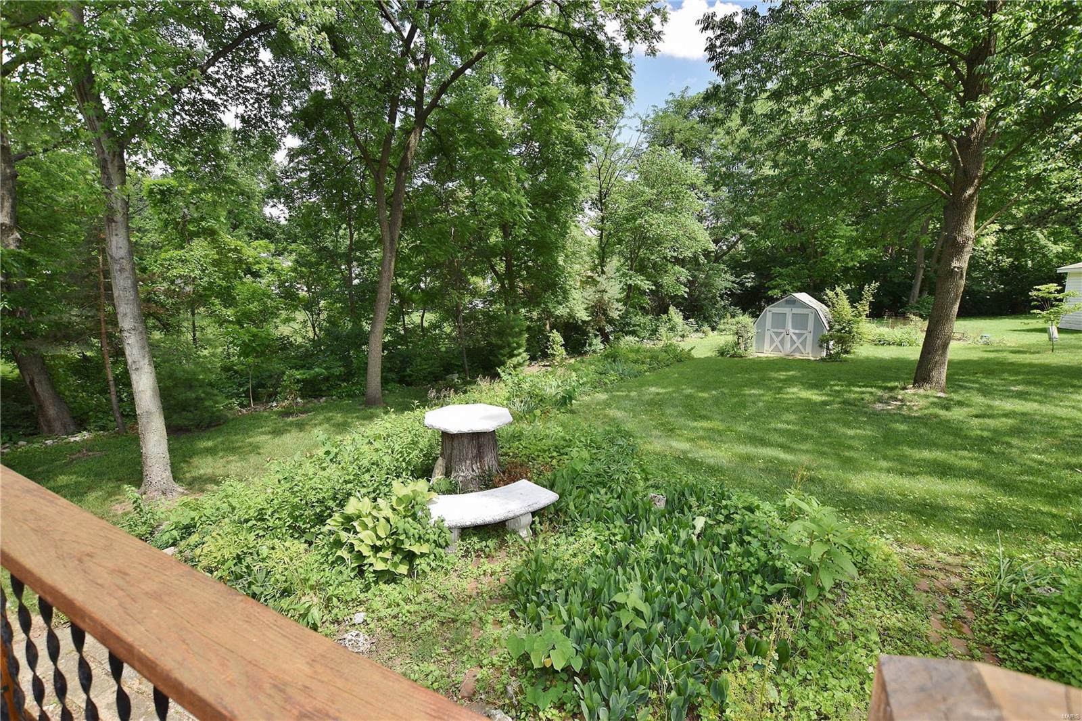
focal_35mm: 15
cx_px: 541
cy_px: 360
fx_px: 451
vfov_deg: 77.3
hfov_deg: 100.4
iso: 100
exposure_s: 1/160
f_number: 6.3
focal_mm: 10
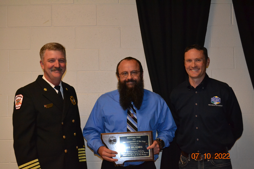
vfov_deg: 28.1
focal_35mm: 48
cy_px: 84
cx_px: 127
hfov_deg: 41.1
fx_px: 339
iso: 3200
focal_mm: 32
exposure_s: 1/200
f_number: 4.8
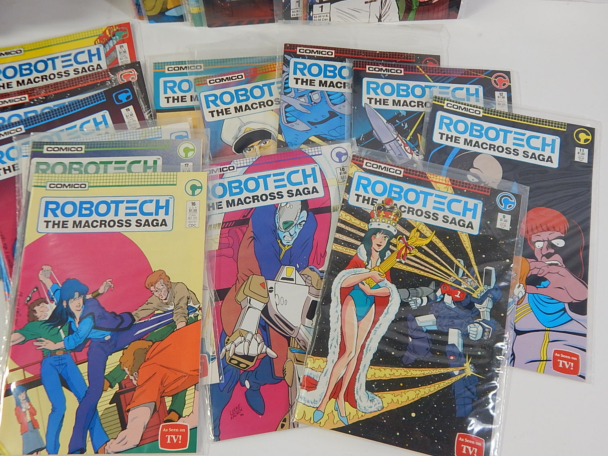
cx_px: 294
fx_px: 527
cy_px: 225
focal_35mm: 30
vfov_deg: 46.8
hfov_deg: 59.9
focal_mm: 5.1
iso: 160
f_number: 3.2
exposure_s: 1/30
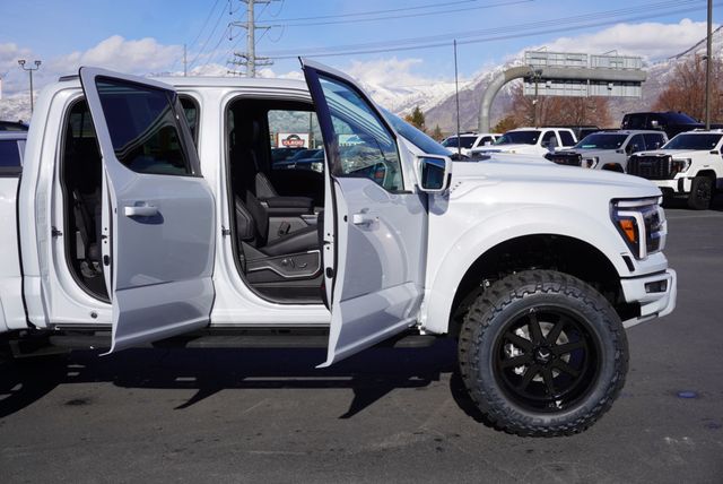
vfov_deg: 29.9
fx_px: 905
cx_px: 362
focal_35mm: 45
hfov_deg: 43.6
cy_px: 242
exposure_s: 1/250
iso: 100
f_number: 11
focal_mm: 30
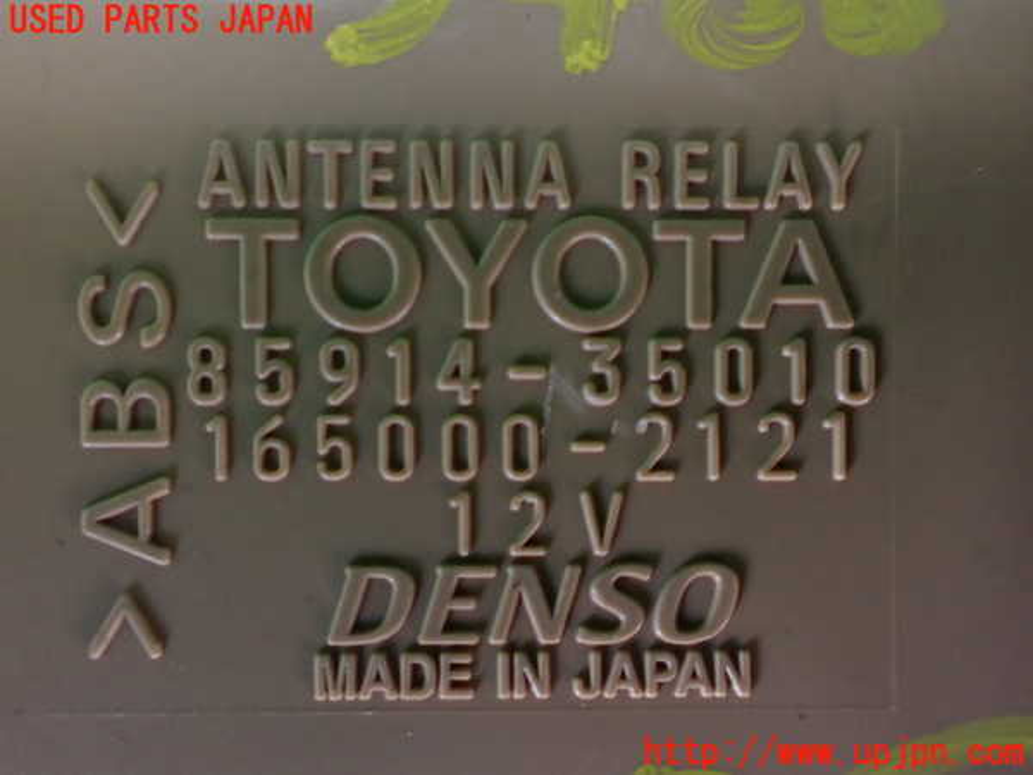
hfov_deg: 60.0
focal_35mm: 30
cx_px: 516
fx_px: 895
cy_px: 388
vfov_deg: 46.8
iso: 800
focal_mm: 5.4
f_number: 2.3
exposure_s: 1/40
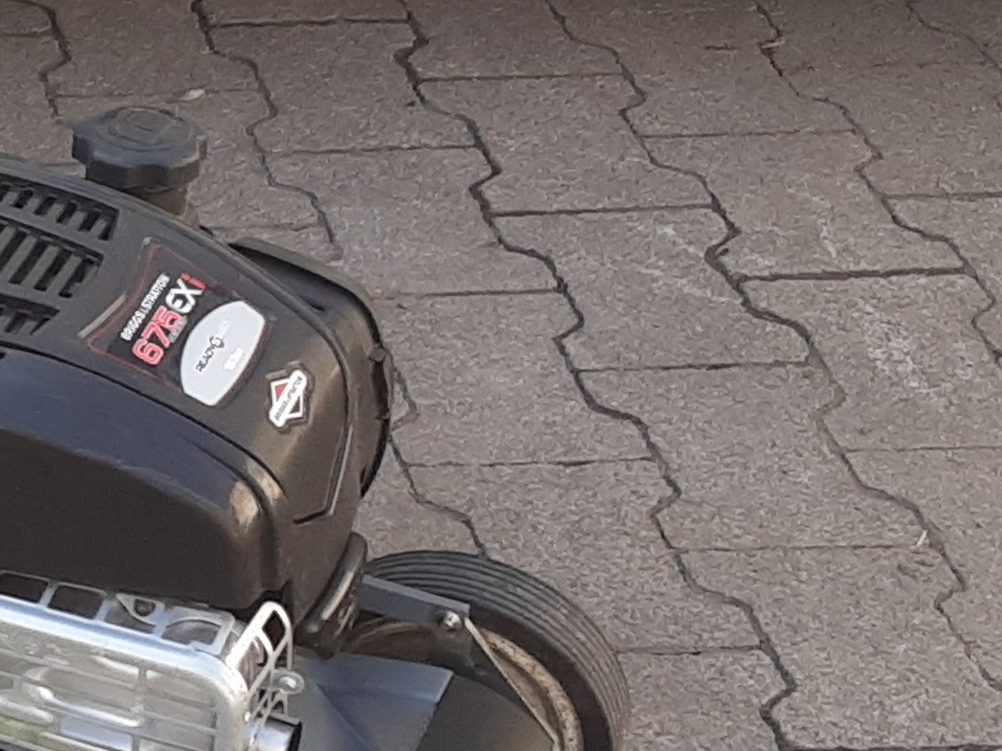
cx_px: -565
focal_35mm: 115
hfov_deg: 15.6
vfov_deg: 12.9
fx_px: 3328
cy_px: 296
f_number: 1.9
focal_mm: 2.9
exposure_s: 1/209
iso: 40
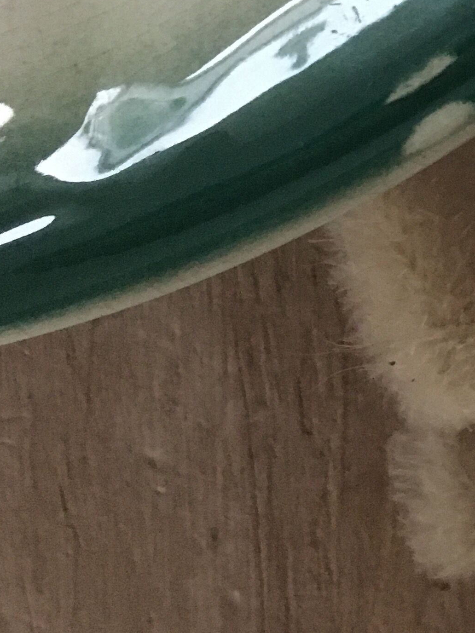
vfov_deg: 22.2
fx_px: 1555
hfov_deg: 16.2
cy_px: 1
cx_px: 656
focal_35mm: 85
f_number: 2.2
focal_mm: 4.15
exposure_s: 1/17
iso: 400
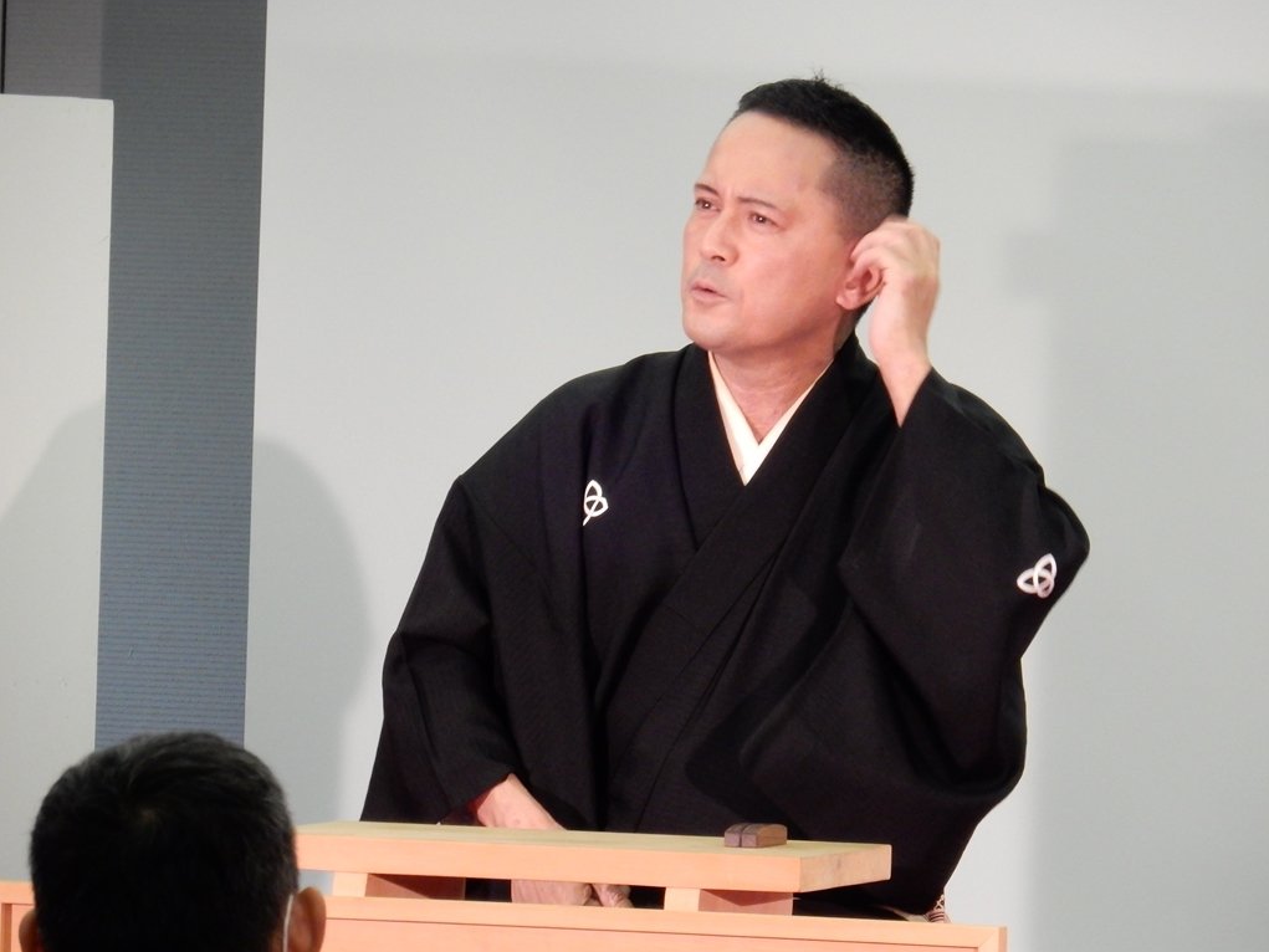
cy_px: 476
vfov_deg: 3.9
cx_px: 635
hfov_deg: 5.2
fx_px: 13969
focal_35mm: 381
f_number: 6.3
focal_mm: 67.8
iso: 720
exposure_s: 1/20
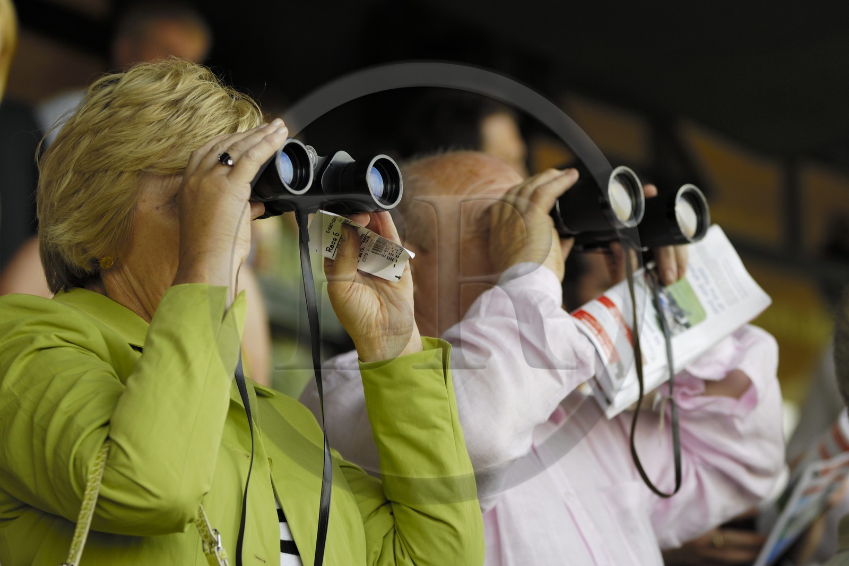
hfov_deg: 16.7
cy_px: 283
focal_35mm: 123
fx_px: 2900
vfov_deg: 11.1
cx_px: 424
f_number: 2.8
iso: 100
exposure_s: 1/80
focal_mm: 82
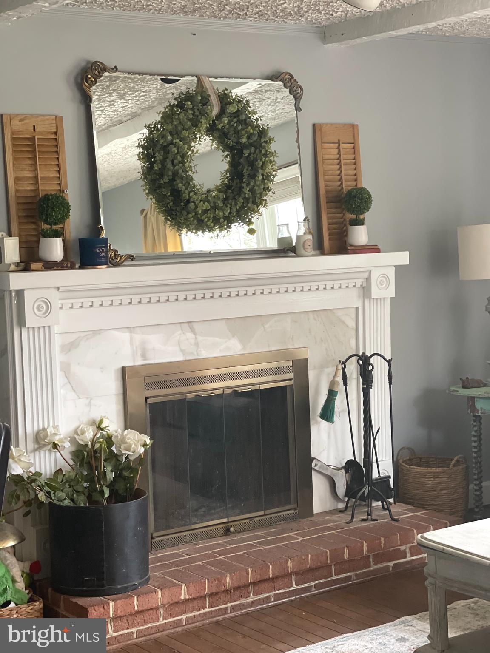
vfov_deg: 30.3
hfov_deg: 22.9
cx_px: 245
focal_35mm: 64
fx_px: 1208
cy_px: 326
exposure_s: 1/40
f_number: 2.2
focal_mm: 7.5
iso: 250
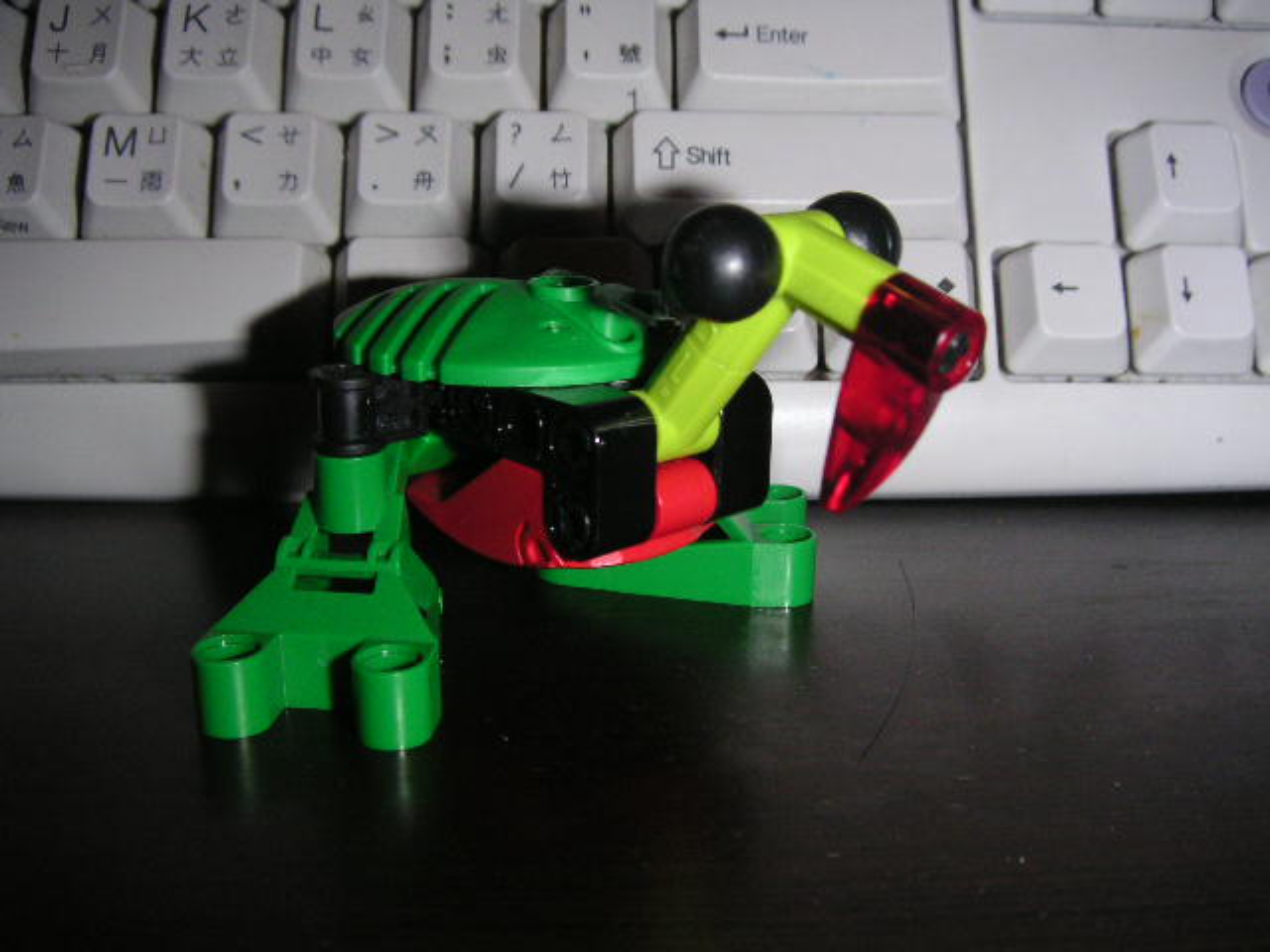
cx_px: 635
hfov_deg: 49.0
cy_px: 476
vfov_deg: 37.7
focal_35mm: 38
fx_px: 1394
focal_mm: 6
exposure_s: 1/45
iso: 160
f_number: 6.7
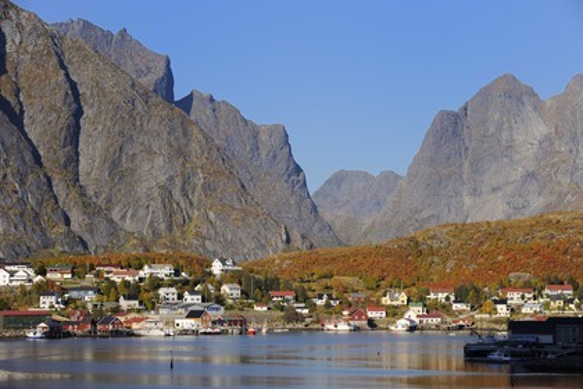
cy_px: 194
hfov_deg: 17.6
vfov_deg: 11.8
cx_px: 292
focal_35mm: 116
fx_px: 1878
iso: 200
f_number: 9
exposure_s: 1/320
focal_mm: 116
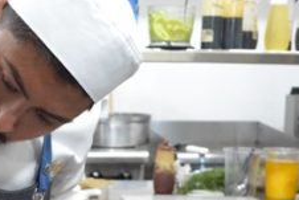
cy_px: 232
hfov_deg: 17.4
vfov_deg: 12.0
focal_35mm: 112
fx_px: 931
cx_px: -61
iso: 3200
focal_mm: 22
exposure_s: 1/60
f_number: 3.8
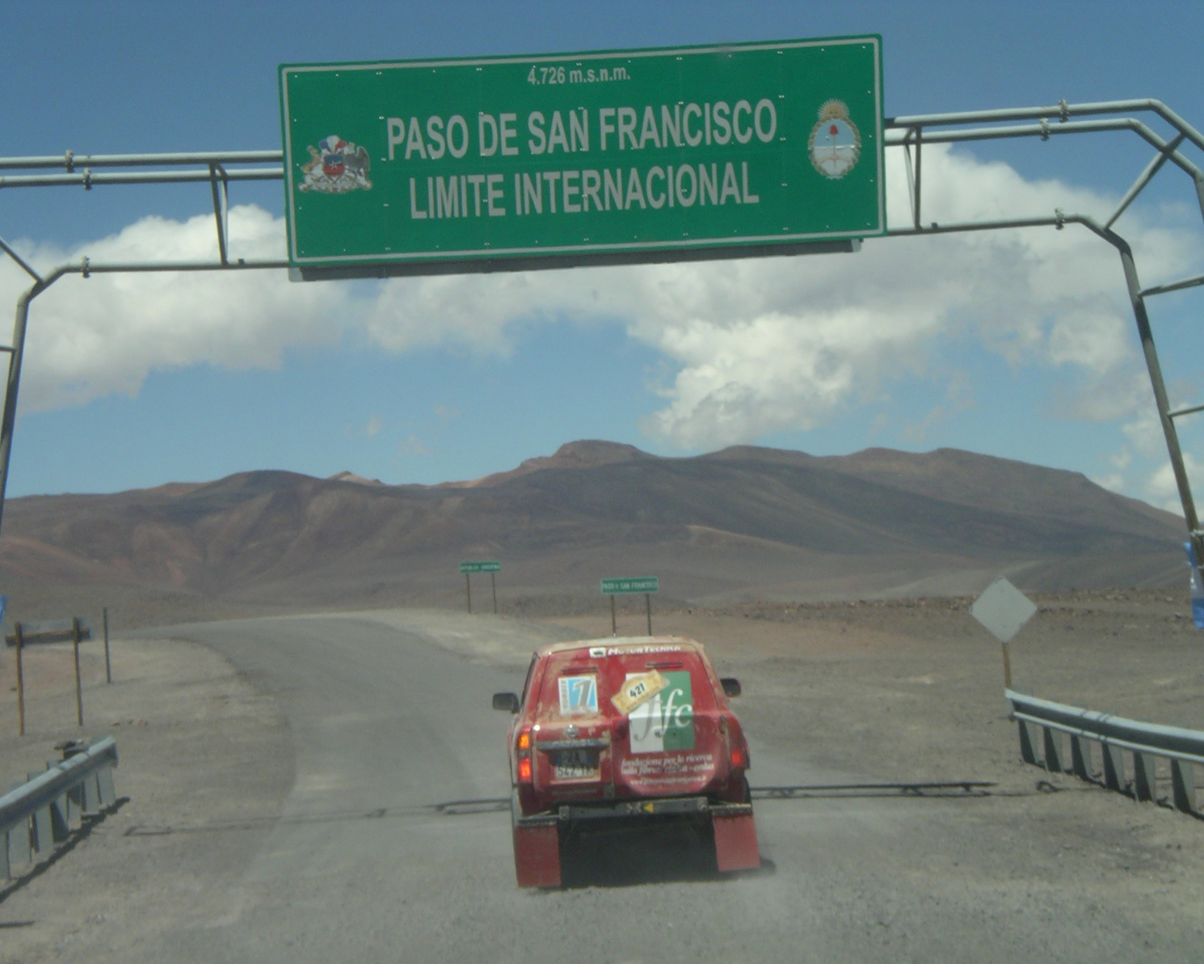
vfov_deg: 14.1
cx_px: 573
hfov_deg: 17.6
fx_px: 3884
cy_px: 483
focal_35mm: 109
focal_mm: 16
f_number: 9.6
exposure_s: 1/160
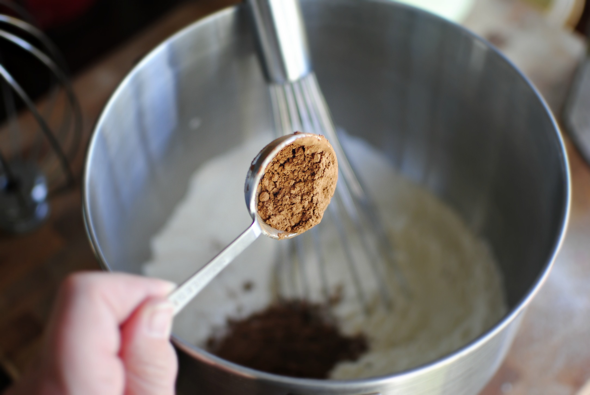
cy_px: 198
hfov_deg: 37.8
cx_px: 295
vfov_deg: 25.8
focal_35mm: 52
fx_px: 861
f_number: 1.8
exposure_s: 1/80
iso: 200
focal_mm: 35
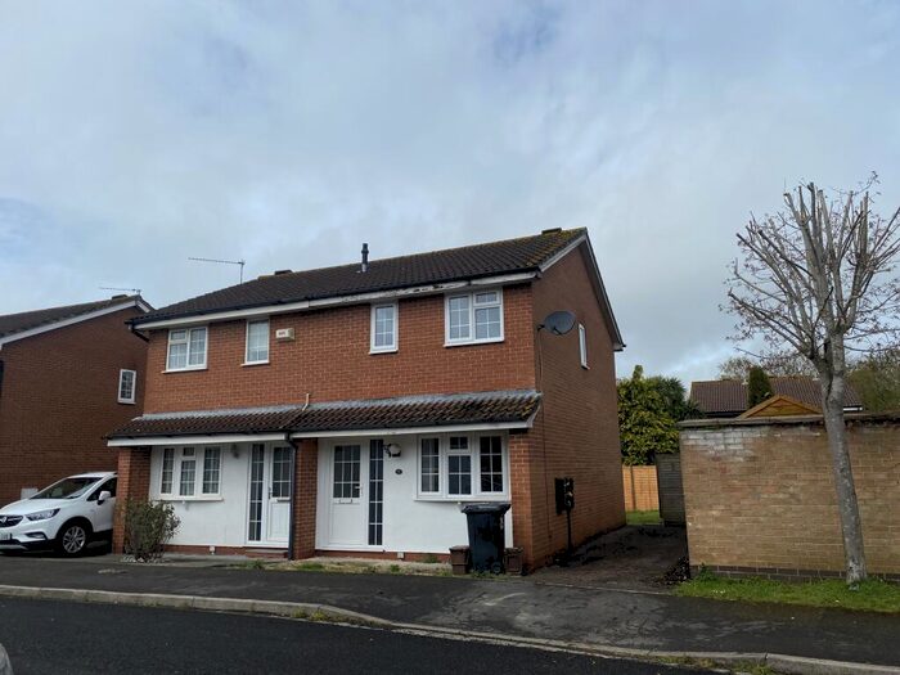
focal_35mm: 26
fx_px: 676
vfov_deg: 53.1
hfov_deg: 67.3
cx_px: 450
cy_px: 338
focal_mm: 4.25
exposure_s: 1/9615
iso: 32
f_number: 1.8
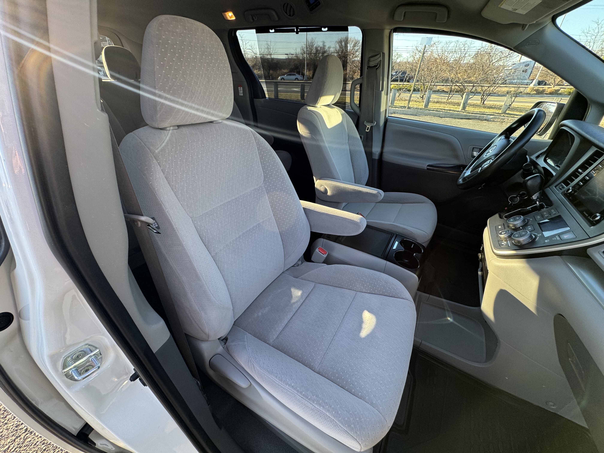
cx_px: 302
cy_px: 226
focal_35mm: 14
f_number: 2.2
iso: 80
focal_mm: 2.22
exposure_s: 1/99
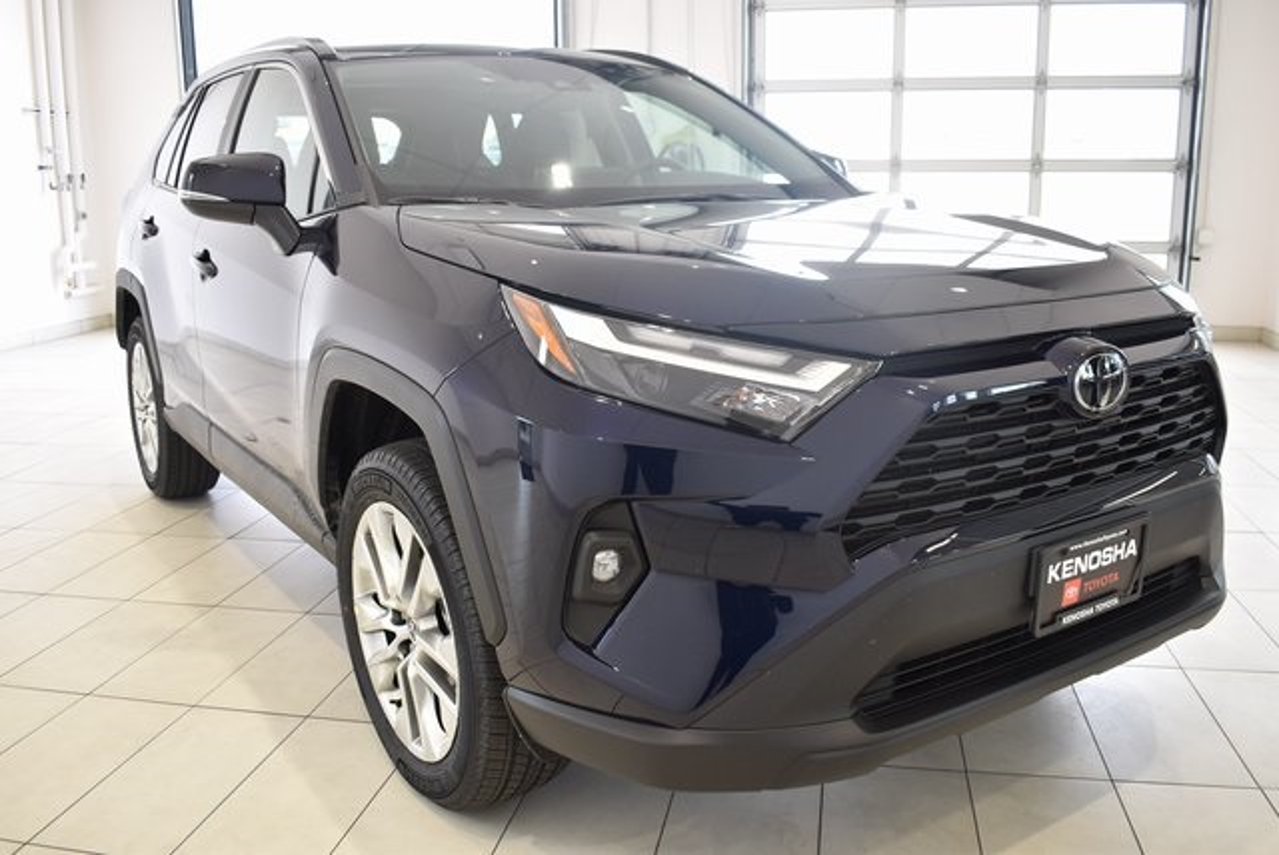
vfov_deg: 43.7
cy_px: 428
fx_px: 1067
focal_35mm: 30
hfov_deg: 61.9
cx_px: 640
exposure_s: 1/100
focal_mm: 20
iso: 400
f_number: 5
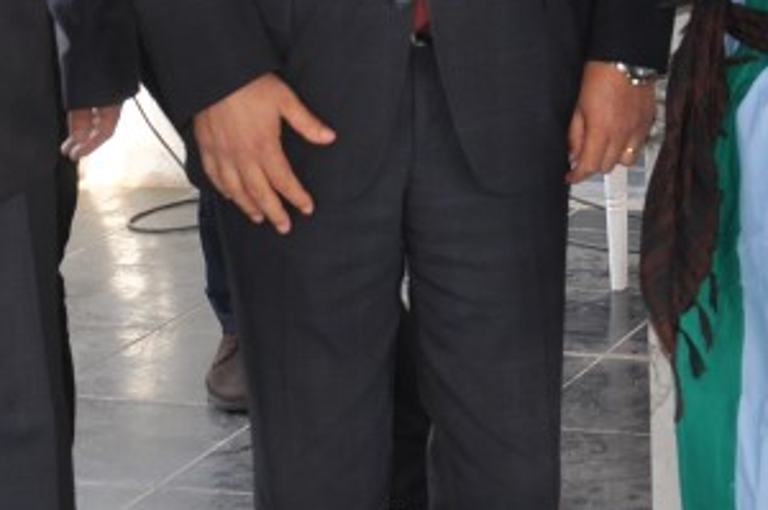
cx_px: 978
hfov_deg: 12.3
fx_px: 3450
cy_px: -159
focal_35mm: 162
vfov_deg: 8.3
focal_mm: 28
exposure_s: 1/200
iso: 200
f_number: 4.2
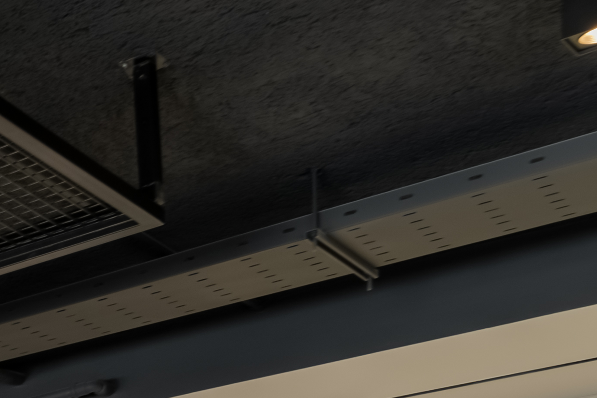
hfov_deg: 19.9
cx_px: -441
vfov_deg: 13.6
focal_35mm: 78
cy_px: 906
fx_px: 1294
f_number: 10
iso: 50
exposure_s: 1/3
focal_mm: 15
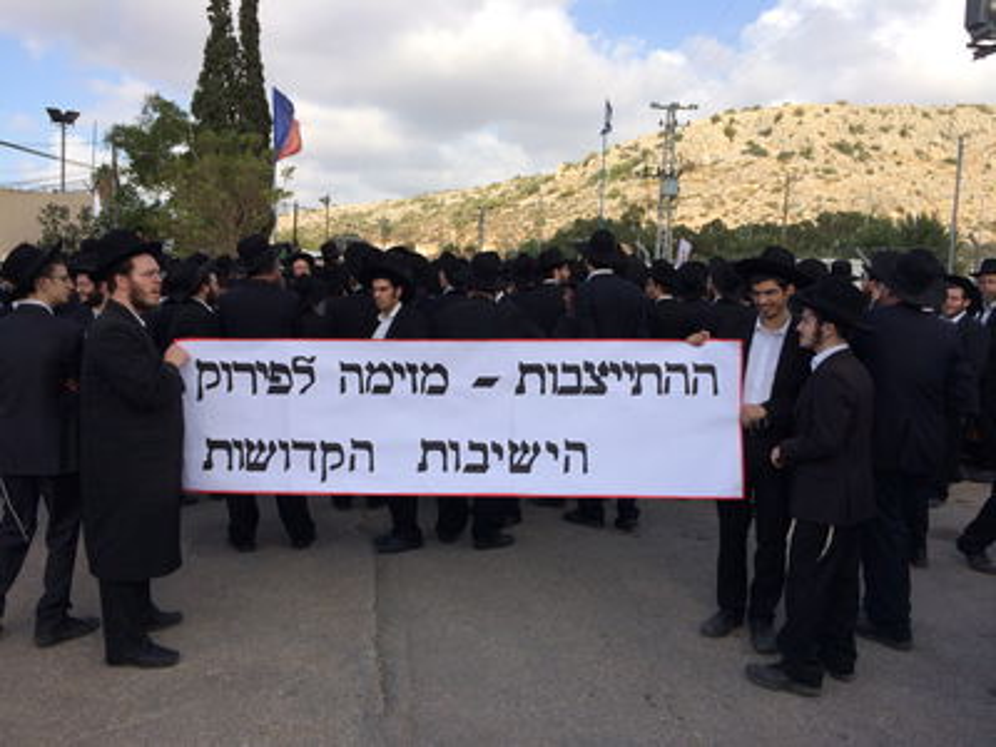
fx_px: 863
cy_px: 374
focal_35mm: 30
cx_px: 498
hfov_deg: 60.0
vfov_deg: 46.8
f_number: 2.2
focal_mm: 4.12
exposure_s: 1/1520
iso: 32
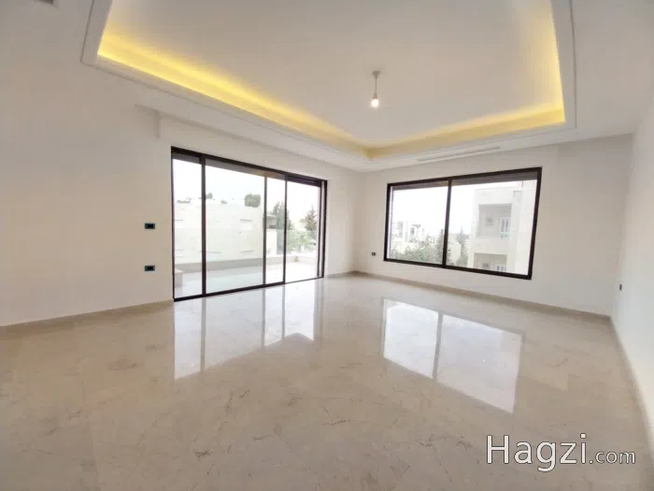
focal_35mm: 13
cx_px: 327
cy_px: 246
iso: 64
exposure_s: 1/100
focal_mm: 1.3
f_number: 2.2
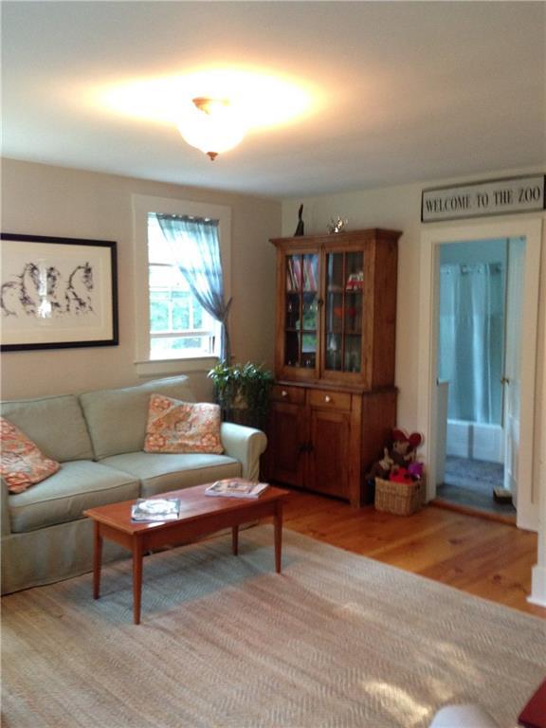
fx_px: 694
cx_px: 273
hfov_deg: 42.9
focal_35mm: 33
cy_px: 364
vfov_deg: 55.4
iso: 250
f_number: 2.4
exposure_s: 1/20
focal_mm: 4.12
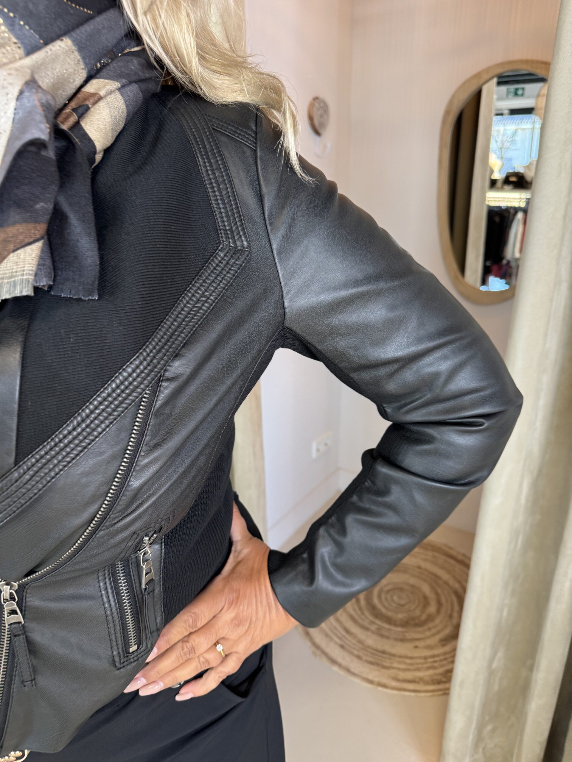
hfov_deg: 56.8
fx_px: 529
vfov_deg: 71.6
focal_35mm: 24
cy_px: 381
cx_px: 286
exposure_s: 1/50
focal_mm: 6.76
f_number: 1.78
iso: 100
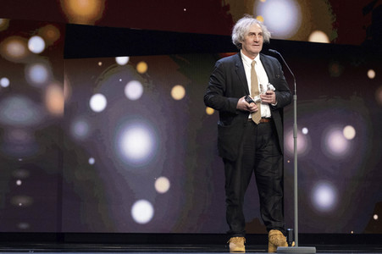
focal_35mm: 92
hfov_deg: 22.2
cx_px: 191
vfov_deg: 14.8
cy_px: 127
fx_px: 975
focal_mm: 61
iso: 3200
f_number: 2.8
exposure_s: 1/160
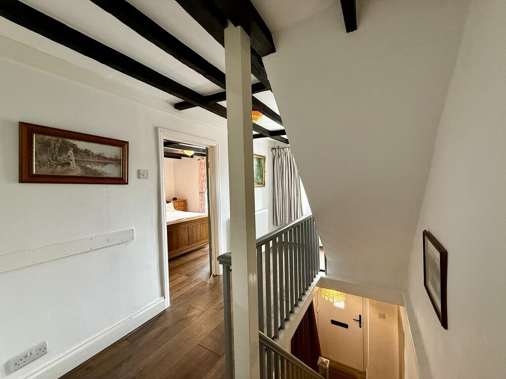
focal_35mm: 14
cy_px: 190
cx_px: 253
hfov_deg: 102.1
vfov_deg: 85.7
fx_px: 205
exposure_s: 1/50
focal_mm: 2.22
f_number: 2.2
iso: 250
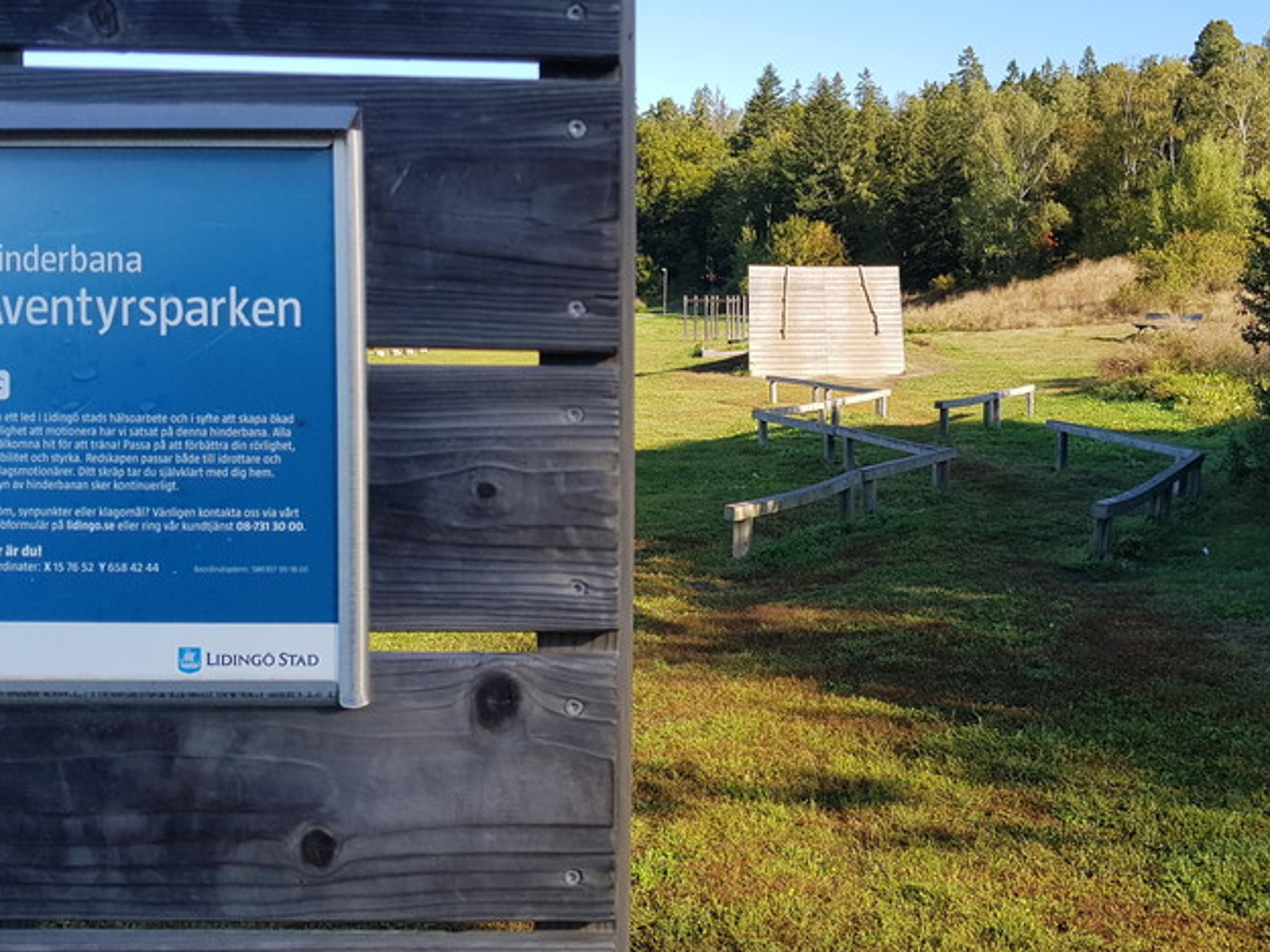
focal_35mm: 40
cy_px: 407
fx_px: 1468
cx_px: 786
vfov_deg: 35.9
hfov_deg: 46.4
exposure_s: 1/900
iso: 40
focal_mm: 4.2
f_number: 1.7
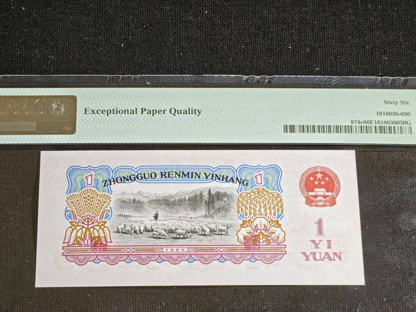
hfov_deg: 22.0
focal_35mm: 89
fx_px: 1070
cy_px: 156
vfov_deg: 16.6
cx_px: 208
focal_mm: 4.94
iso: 50
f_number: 1.5
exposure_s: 1/339
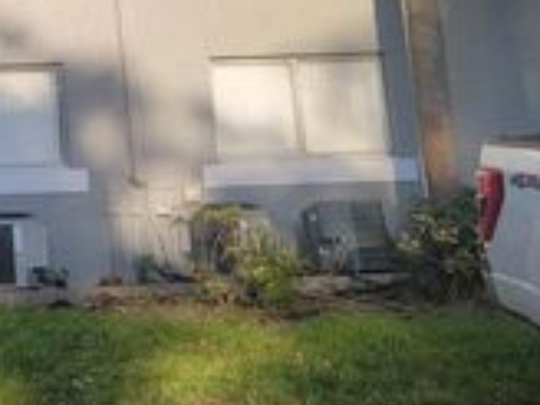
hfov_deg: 24.2
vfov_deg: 19.4
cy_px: -31
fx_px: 1139
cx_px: -109
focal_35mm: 73
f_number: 1.8
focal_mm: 6.7
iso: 16
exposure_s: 1/433
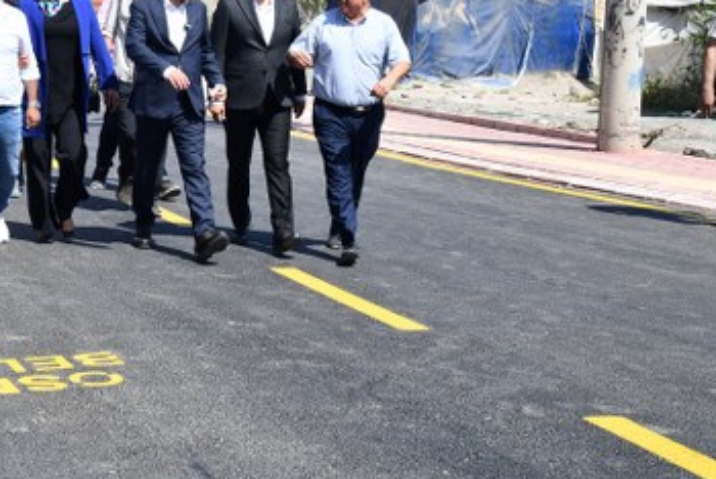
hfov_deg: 24.5
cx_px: 109
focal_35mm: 81
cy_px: 154
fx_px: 1612
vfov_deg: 16.8
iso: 800
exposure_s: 1/800
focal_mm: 44
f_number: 11
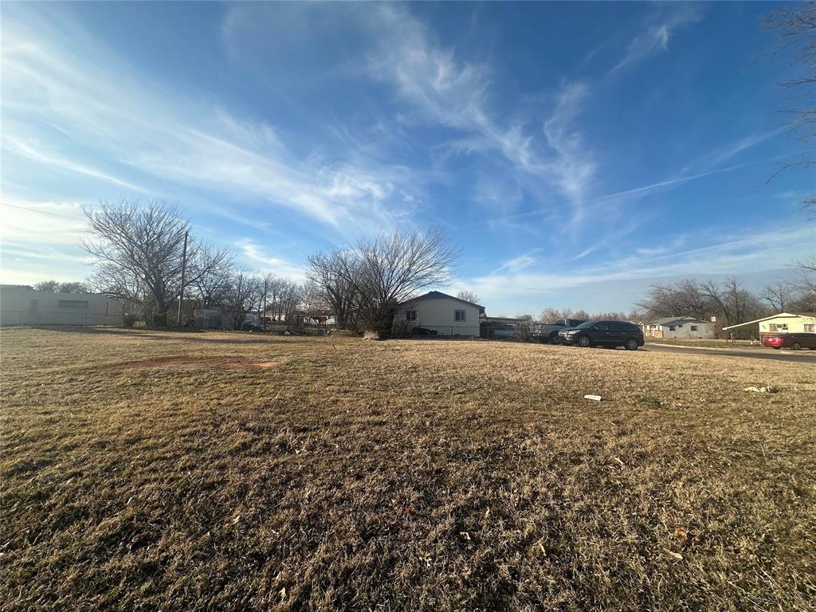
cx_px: 408
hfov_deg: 102.1
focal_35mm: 14
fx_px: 330
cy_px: 306
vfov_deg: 85.7
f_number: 2.2
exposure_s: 1/1825
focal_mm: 2.22
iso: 40
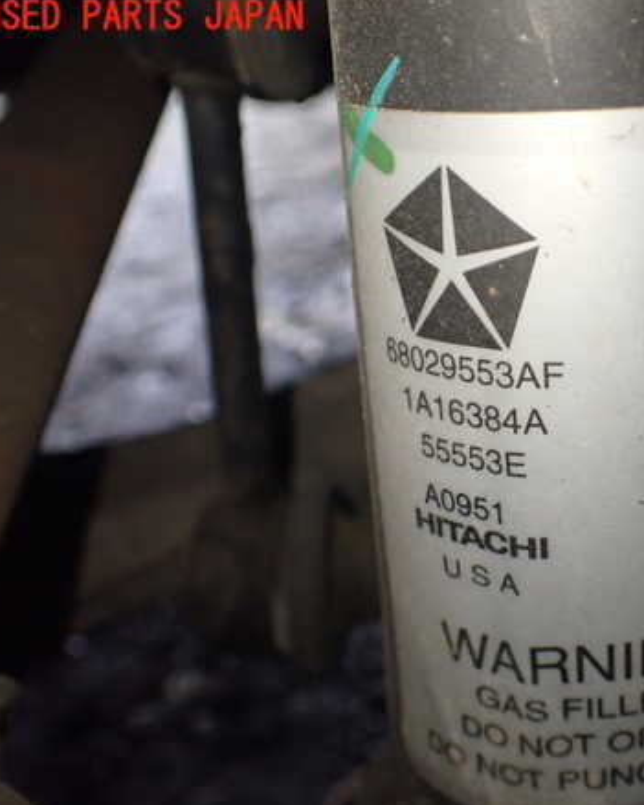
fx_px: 953
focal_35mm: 40
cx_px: 521
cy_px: 407
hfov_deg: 36.0
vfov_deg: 45.8
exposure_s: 1/125
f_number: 2.3
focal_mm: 5.4
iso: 500
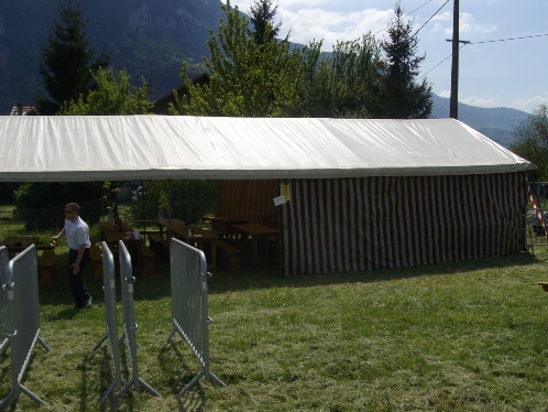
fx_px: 586
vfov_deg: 38.7
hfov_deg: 50.1
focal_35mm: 37
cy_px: 209
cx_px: 280
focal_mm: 6
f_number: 4.8
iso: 80
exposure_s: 1/1000
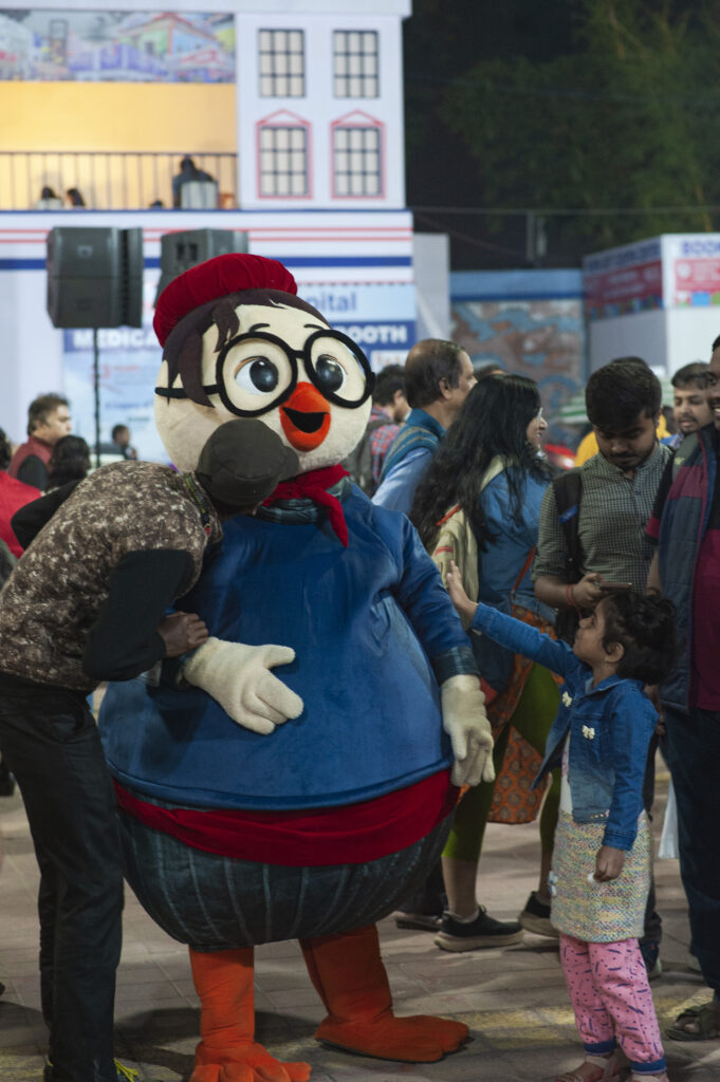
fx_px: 2554
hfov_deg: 16.0
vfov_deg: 23.9
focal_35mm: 85
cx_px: 360
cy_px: 541
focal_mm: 85
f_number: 4
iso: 1600
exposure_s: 1/200
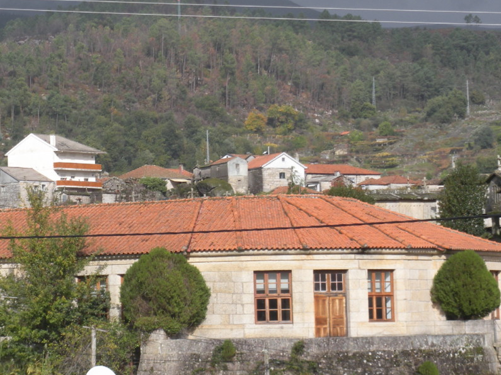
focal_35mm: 161
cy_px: 150
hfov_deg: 12.3
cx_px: 151
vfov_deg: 9.2
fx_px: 2330
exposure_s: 1/340
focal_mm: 17.4
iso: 64
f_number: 5
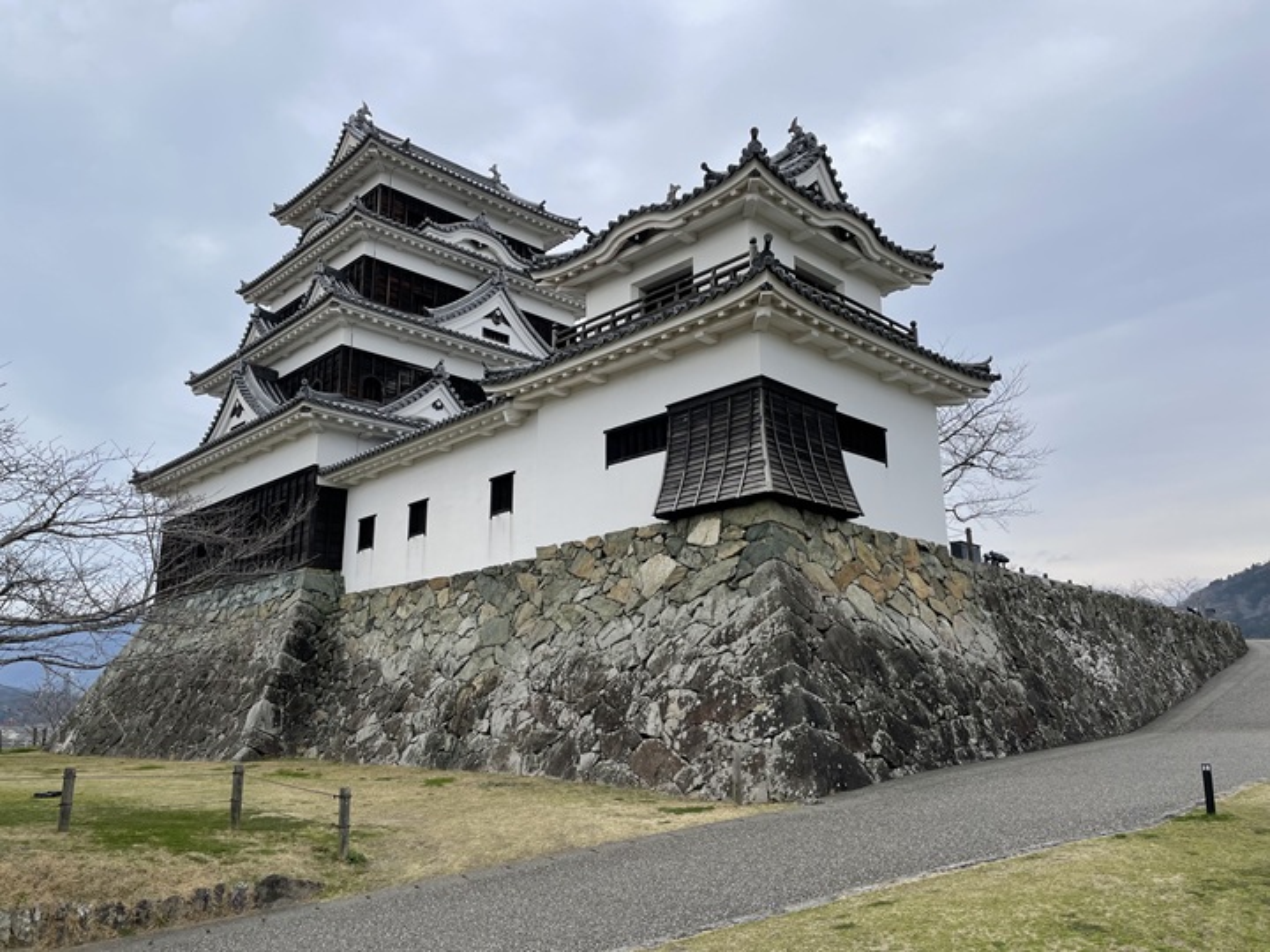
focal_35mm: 26
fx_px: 954
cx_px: 635
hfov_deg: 67.3
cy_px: 476
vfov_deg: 53.1
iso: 32
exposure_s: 1/1795
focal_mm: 4.2
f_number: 1.6
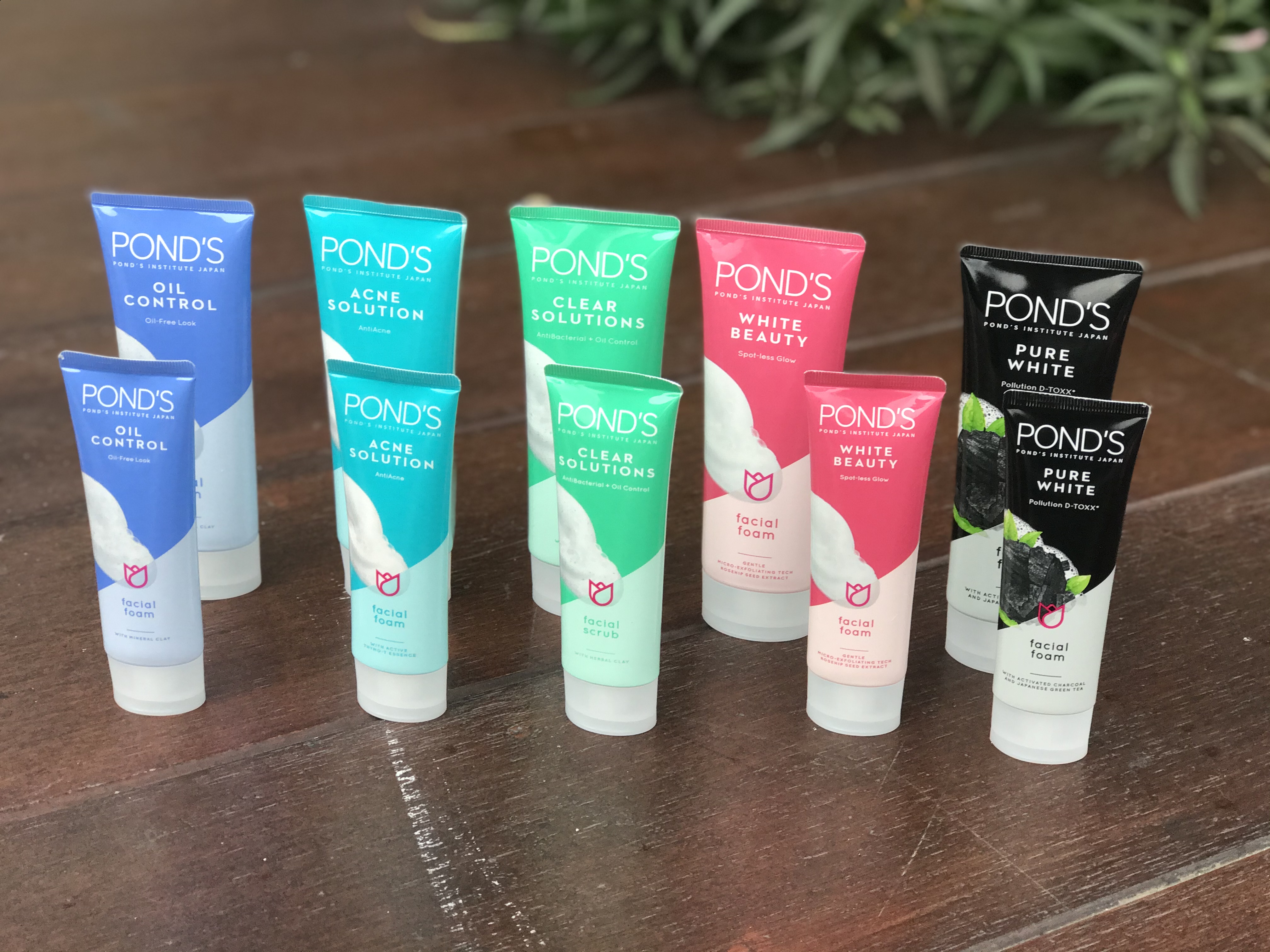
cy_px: 476
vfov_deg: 25.7
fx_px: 2091
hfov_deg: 33.8
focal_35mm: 57
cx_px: 635
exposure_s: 1/50
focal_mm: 6.6
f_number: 2.8
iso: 100
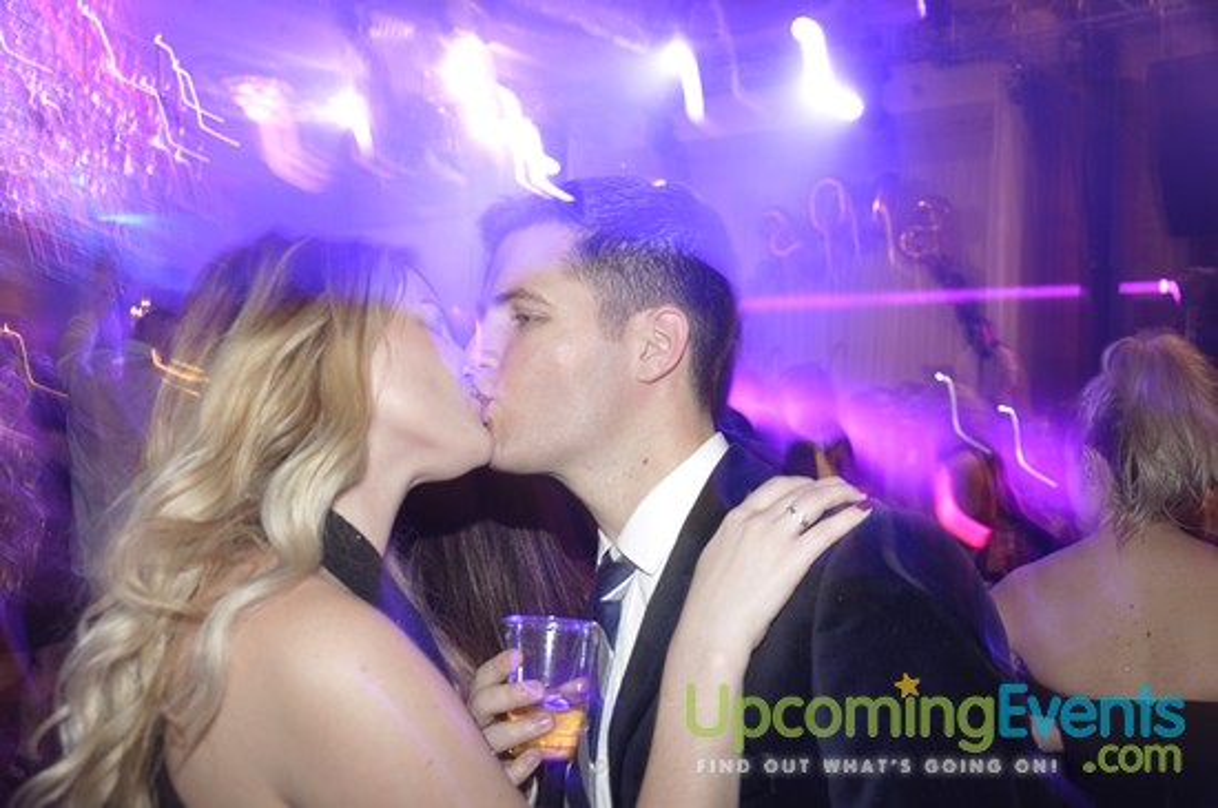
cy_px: 404
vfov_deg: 35.4
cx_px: 609
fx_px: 1267
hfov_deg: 51.3
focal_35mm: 38
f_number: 5
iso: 400
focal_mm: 25
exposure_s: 1/2
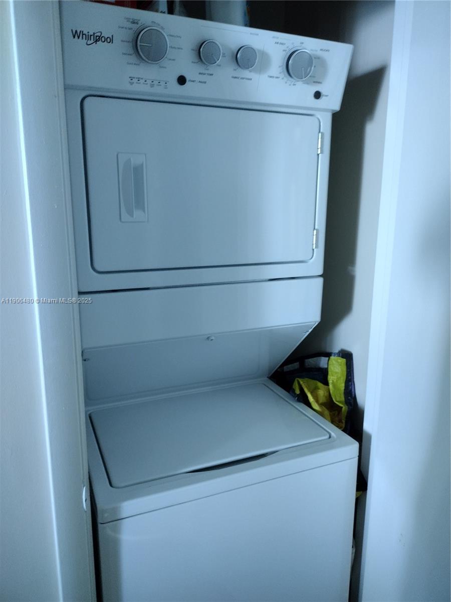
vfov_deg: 65.3
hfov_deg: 51.4
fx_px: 469
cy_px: 301
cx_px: 226
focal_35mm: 27
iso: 838
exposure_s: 1/30
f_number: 1.7
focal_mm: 4.71
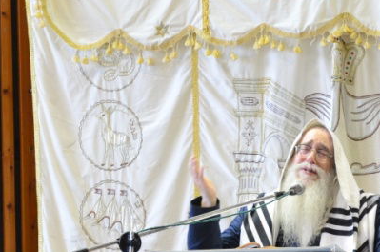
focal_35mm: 539
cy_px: 145
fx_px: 5676
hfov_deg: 3.8
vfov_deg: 2.5
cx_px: 288
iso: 1600
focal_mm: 140
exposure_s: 1/40
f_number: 5.6
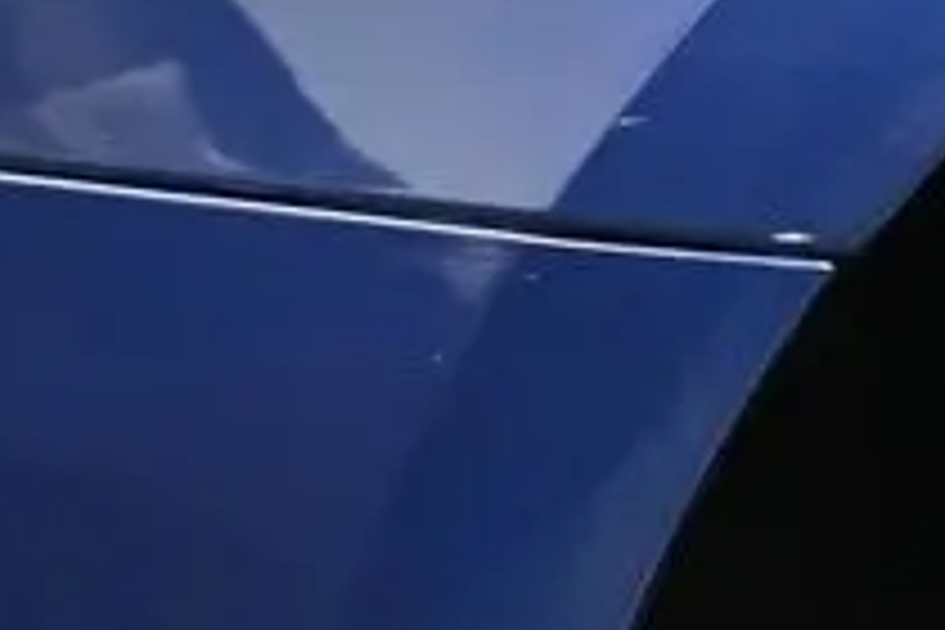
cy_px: 1415
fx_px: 4788
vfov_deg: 7.2
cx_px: 2241
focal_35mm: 182
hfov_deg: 9.9
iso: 1600
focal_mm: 25
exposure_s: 1/125
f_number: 4.2
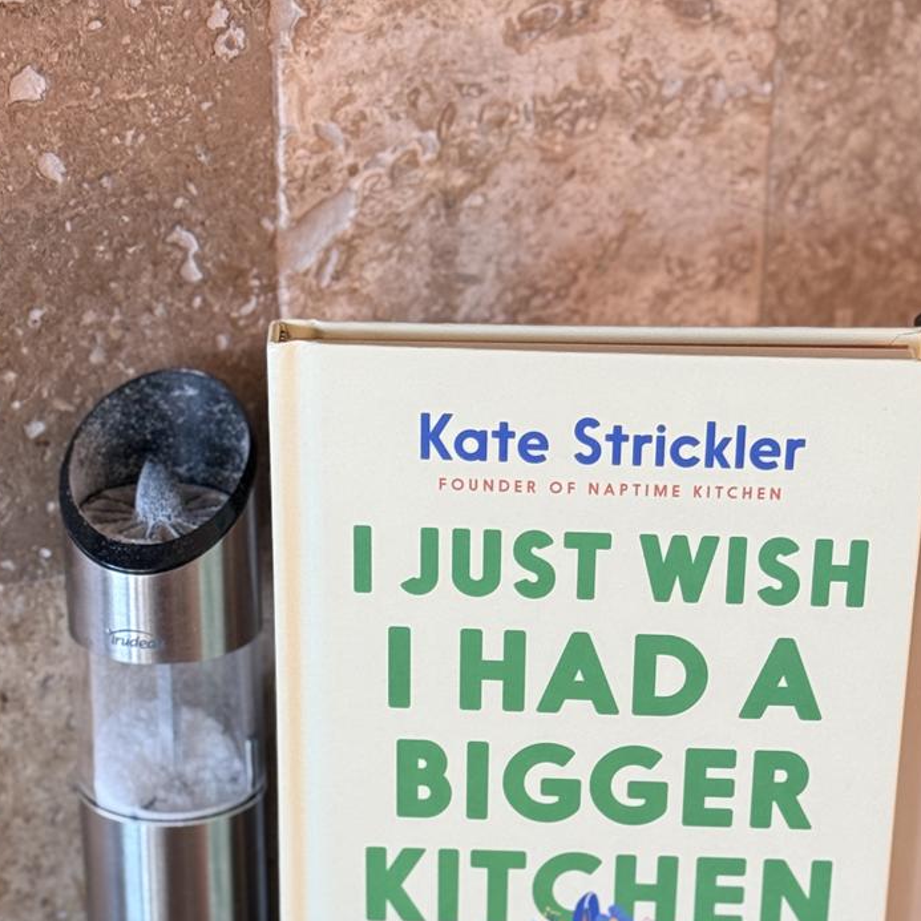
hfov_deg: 17.7
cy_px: 995
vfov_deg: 17.2
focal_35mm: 98
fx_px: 2950
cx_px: 524
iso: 160
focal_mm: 6.76
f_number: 1.78
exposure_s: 1/60
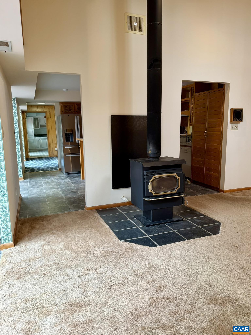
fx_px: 232
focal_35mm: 24
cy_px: 168
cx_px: 126
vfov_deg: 71.6
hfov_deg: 56.8
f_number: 1.78
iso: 125
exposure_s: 1/60
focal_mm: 6.76
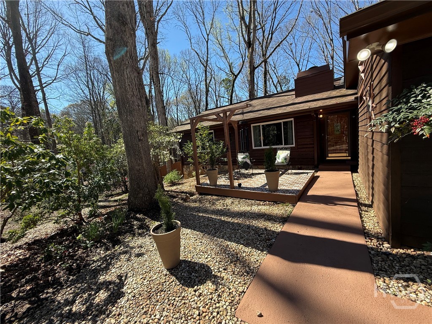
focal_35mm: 14
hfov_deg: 102.1
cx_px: 216
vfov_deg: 85.7
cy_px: 162
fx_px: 175
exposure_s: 1/559
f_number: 2.2
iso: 50
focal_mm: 2.22
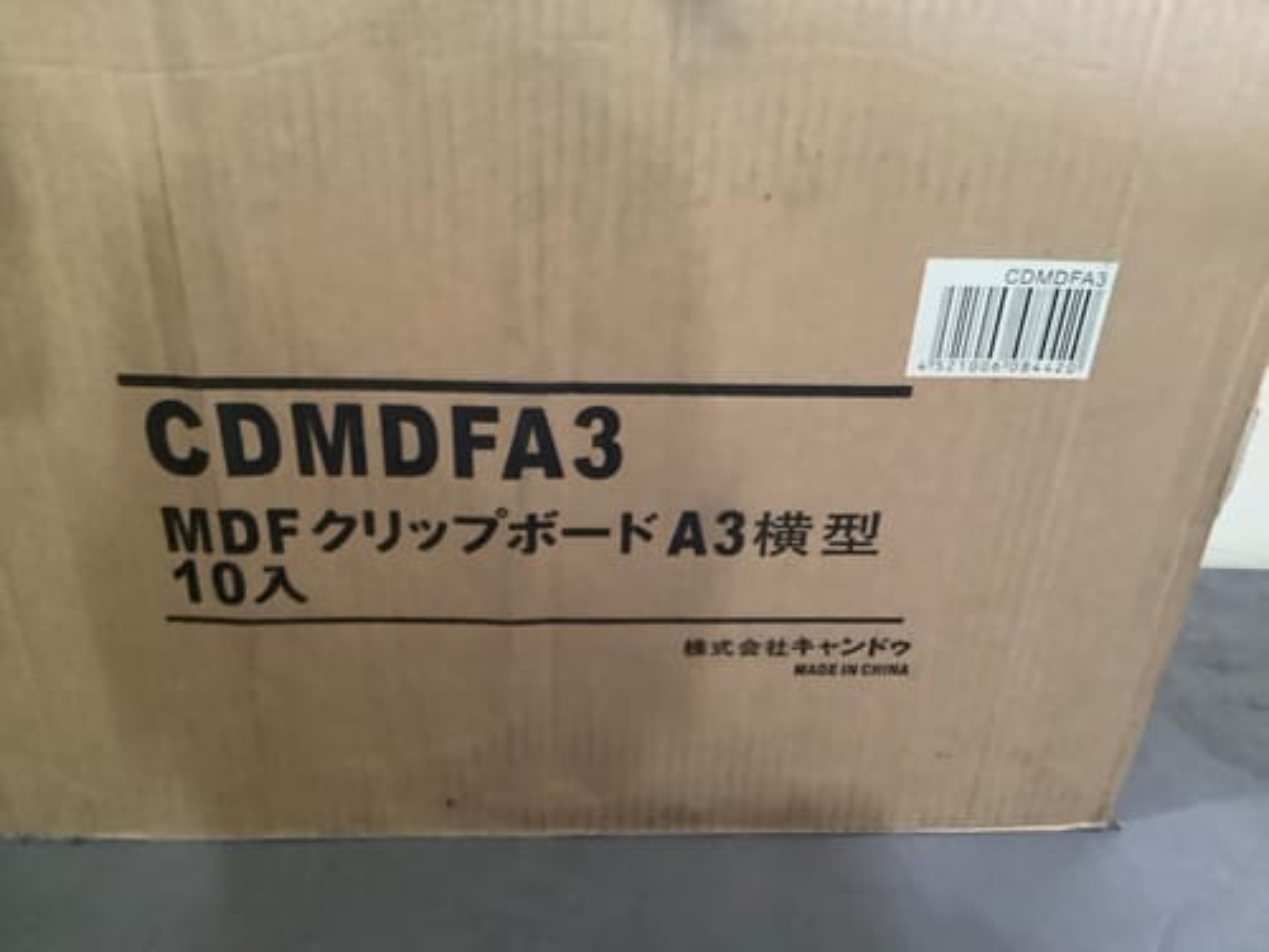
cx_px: 634
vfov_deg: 45.4
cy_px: 476
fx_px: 1136
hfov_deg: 58.4
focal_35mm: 31
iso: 640
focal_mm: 3.3
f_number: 2.4
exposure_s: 1/25
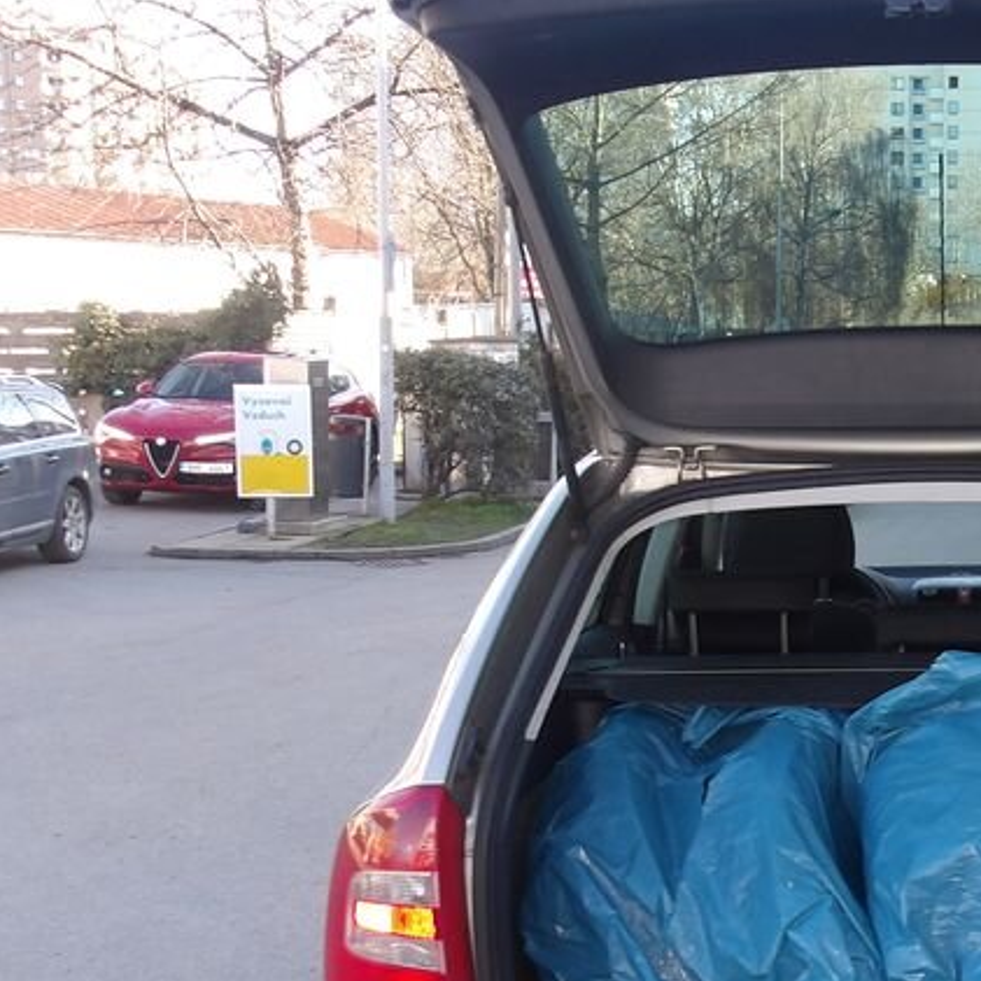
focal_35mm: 58
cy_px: 652
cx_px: 962
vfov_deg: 29.4
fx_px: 1860
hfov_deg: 27.9
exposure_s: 1/117
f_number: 3
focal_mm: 4.9
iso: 100
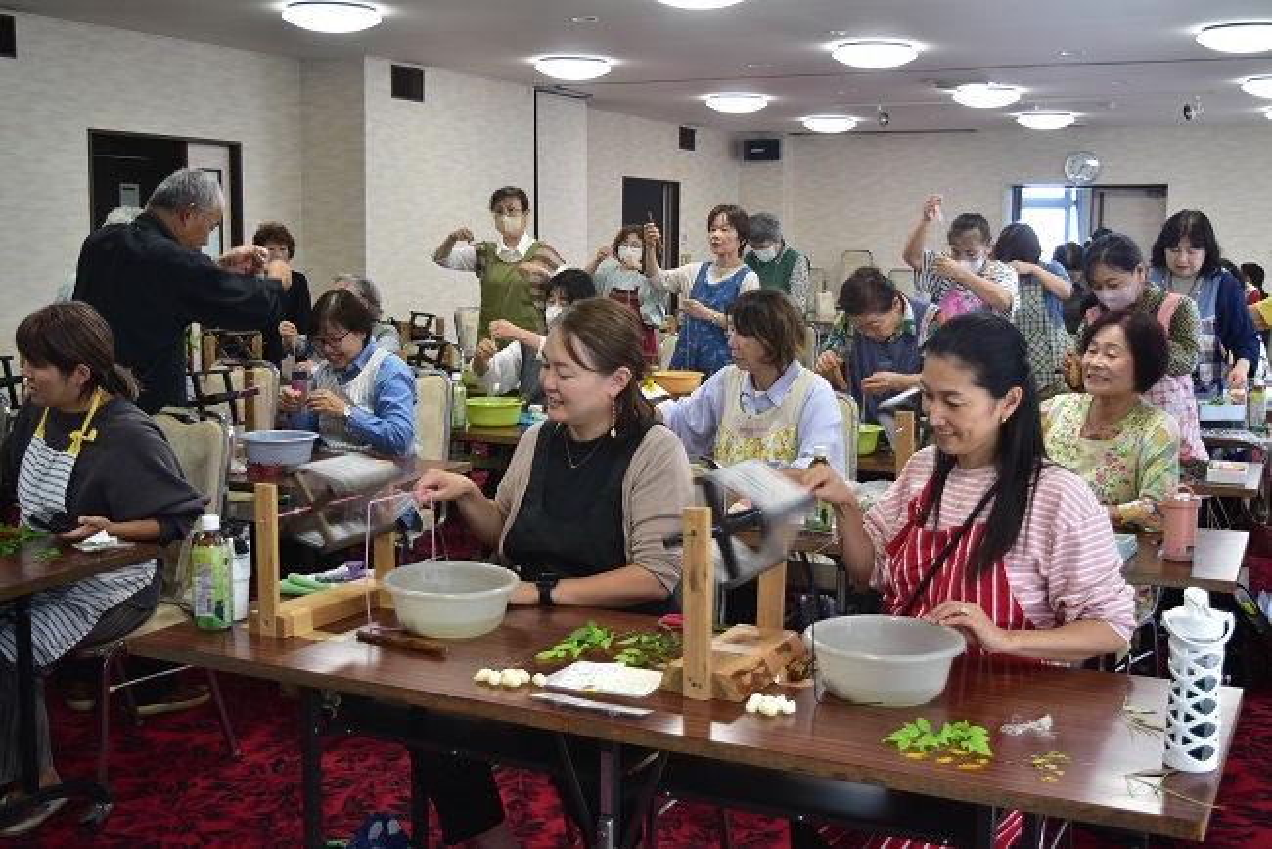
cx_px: 636
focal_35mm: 42
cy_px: 424
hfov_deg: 46.4
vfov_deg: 31.9
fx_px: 1485
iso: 400
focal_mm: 28
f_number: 4.2
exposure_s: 1/60
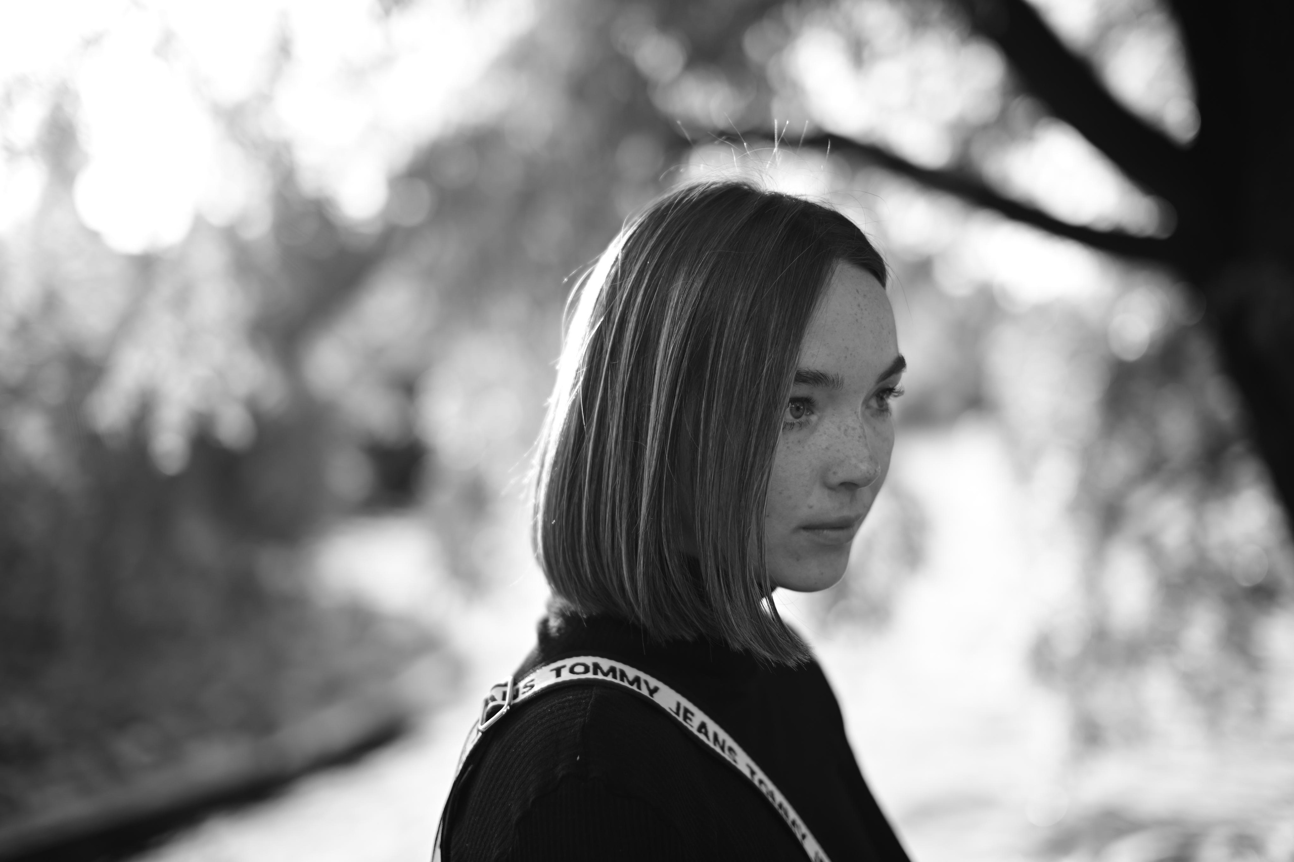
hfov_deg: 39.6
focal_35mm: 50
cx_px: 647
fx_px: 1796
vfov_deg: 27.0
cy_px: 431
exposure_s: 1/500
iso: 100
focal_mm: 50
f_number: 1.4
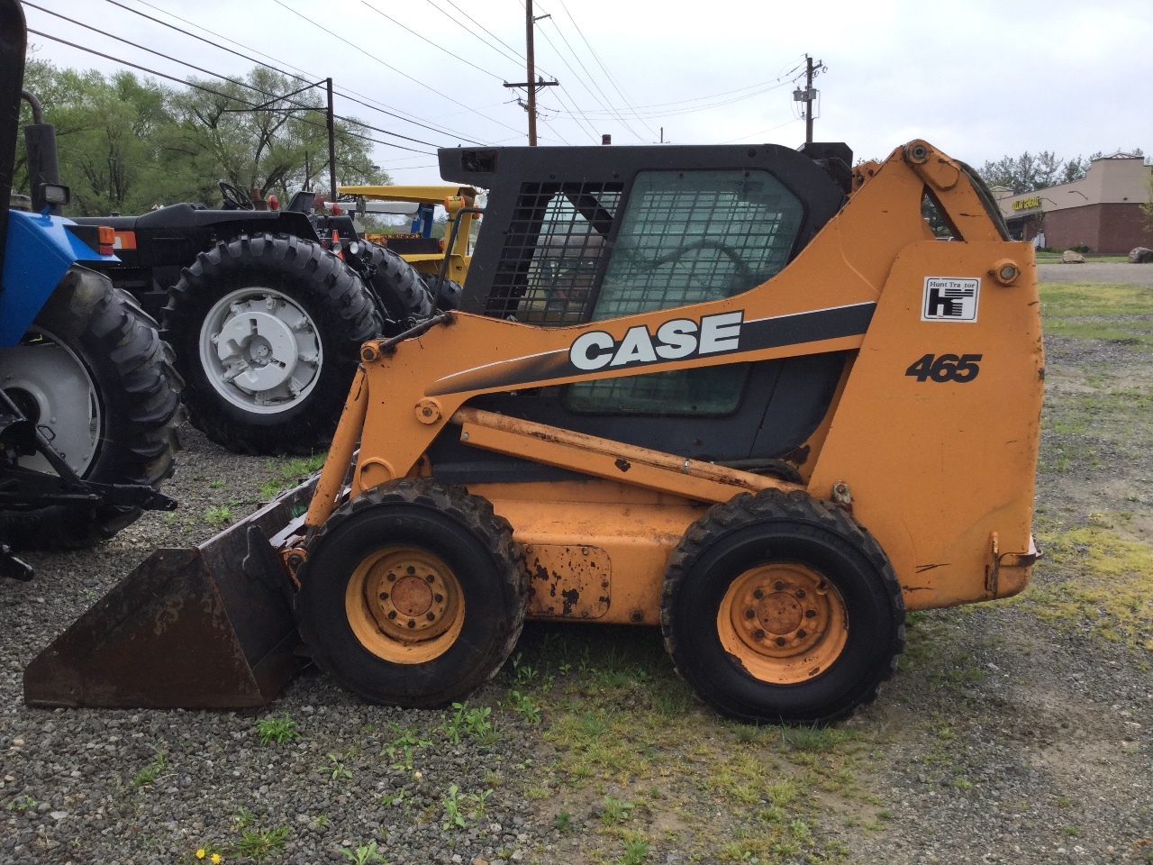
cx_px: 576
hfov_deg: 58.4
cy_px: 432
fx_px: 1033
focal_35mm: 31
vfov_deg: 45.4
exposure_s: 1/500
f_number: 2.4
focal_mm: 3.3
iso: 25
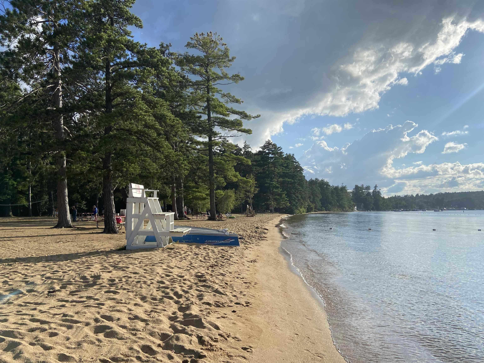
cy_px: 182
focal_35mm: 26
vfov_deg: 53.1
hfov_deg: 67.3
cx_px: 242
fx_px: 364
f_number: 1.8
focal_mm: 4.25
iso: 32
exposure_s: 1/4608
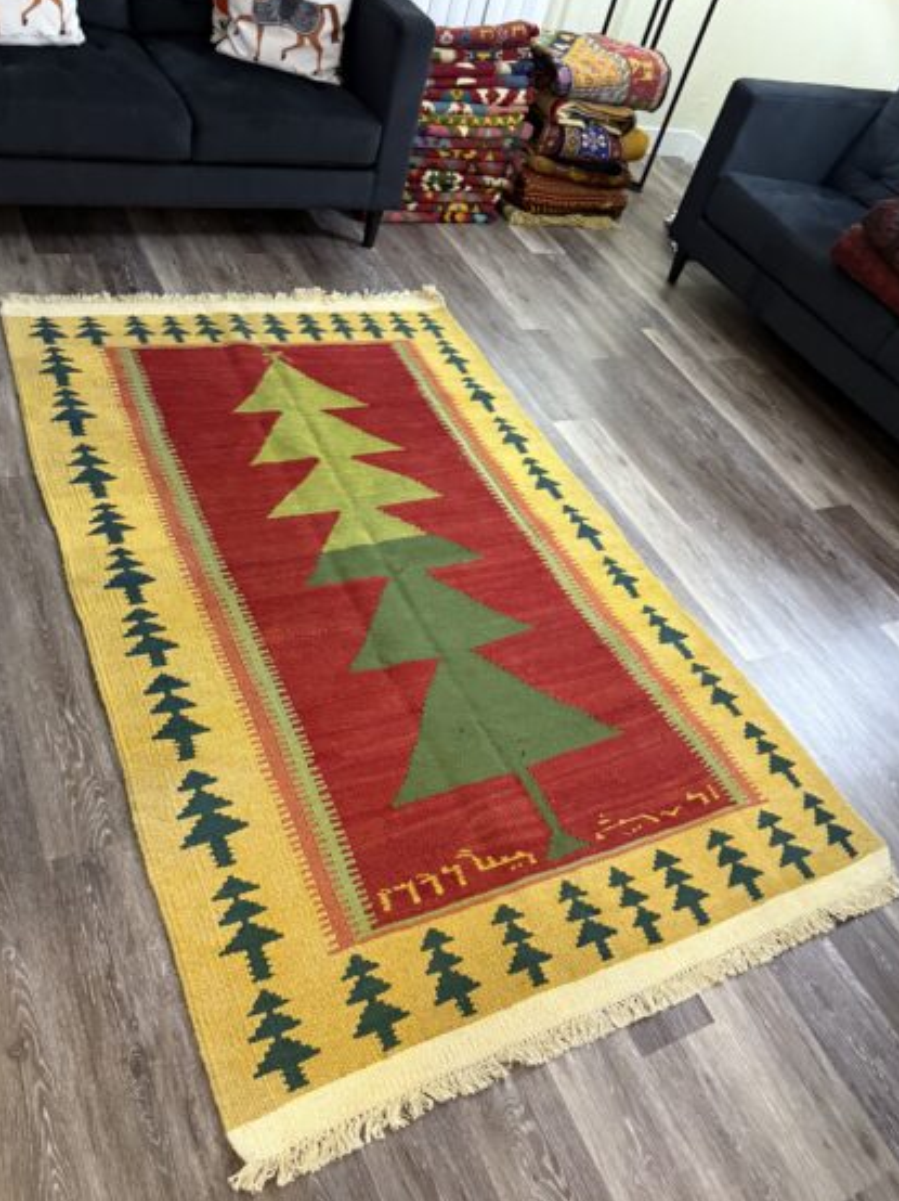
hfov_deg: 53.0
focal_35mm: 26
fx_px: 901
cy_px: 620
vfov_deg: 67.3
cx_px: 438
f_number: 1.78
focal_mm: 6.76
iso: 800
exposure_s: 1/60
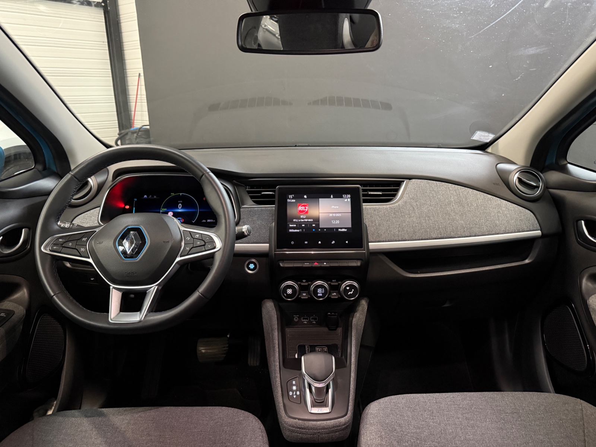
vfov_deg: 56.8
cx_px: 298
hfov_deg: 71.6
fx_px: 413
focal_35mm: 24
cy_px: 224
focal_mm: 6.76
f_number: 1.78
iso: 1000
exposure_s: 1/39
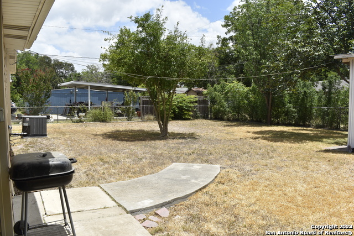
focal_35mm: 30
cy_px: 118
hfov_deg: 61.9
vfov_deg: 43.6
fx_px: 295
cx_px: 177
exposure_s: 1/320
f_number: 9
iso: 100
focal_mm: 20
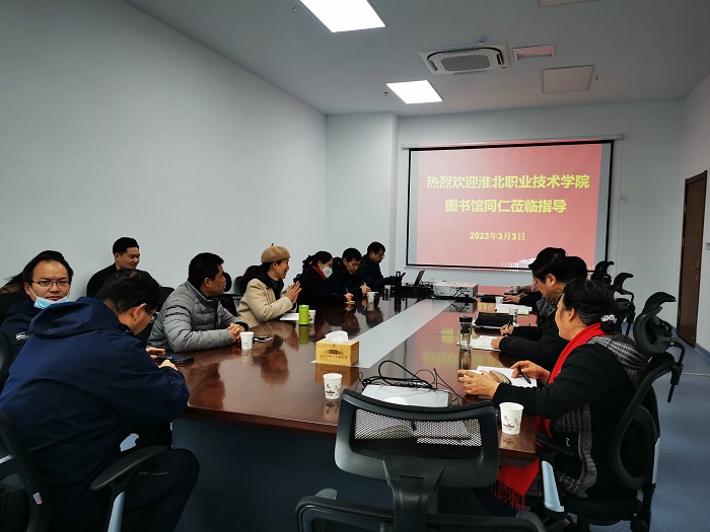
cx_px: 355
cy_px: 266
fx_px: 554
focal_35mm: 27
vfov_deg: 51.4
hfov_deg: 65.3
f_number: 1.8
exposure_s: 1/100
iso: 100
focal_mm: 5.58
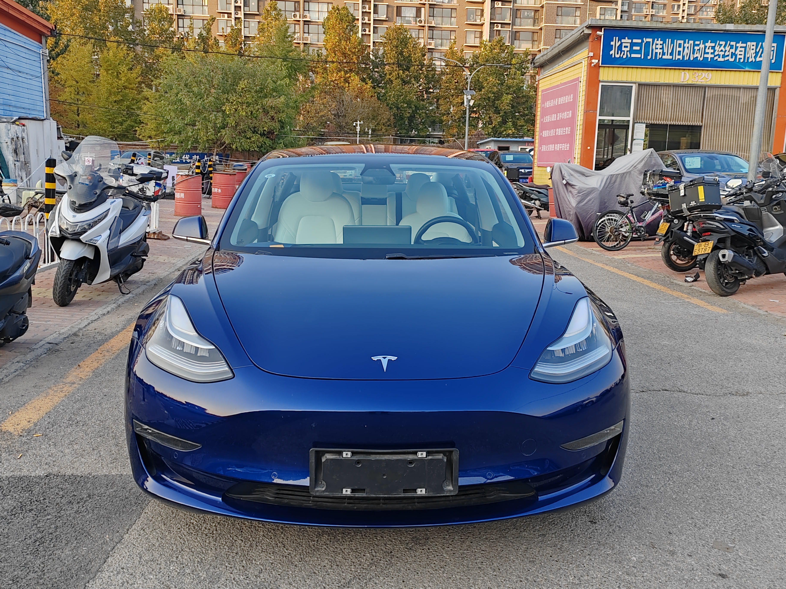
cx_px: 393
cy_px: 294
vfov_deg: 41.8
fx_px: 772
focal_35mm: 34
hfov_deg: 54.0
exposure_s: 1/100
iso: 50
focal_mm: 6.14
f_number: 1.8
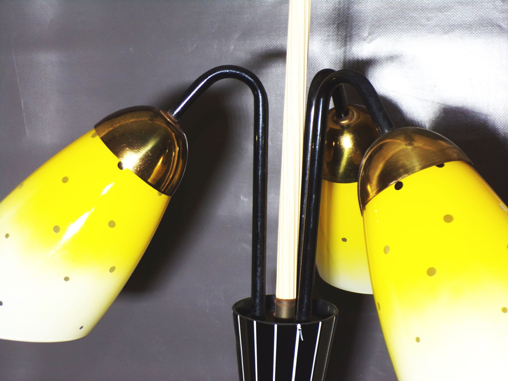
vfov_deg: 26.1
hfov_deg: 34.3
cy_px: 190
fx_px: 822
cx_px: 254
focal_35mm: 56
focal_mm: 10.1
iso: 80
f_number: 3.7
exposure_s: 1/38
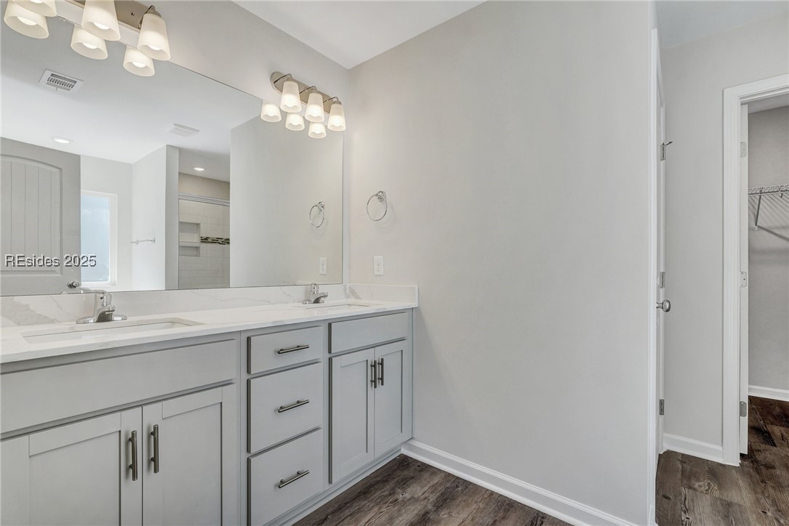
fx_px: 351
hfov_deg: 96.7
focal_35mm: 16
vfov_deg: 73.8
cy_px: 263
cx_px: 394
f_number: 10
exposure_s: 1/20
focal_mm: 16
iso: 100
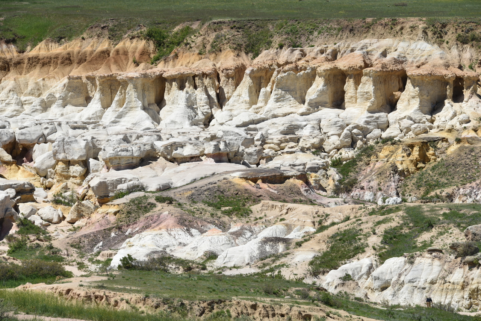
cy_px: 160
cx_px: 240
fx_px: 1804
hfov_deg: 15.2
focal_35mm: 135
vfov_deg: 10.2
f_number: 9
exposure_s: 1/320
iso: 100
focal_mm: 135
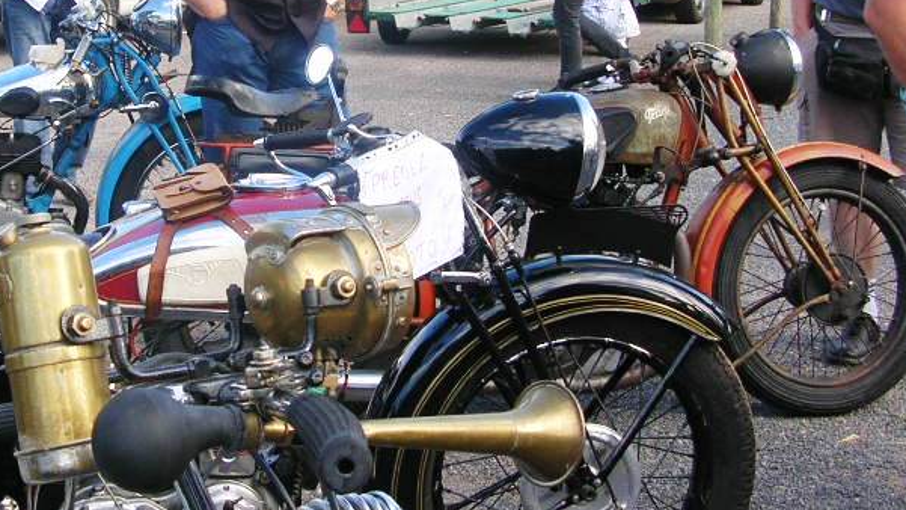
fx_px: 1561
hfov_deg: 32.2
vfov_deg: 18.4
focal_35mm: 65
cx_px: 327
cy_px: 124
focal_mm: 5.8
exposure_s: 1/190
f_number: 2.8
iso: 50
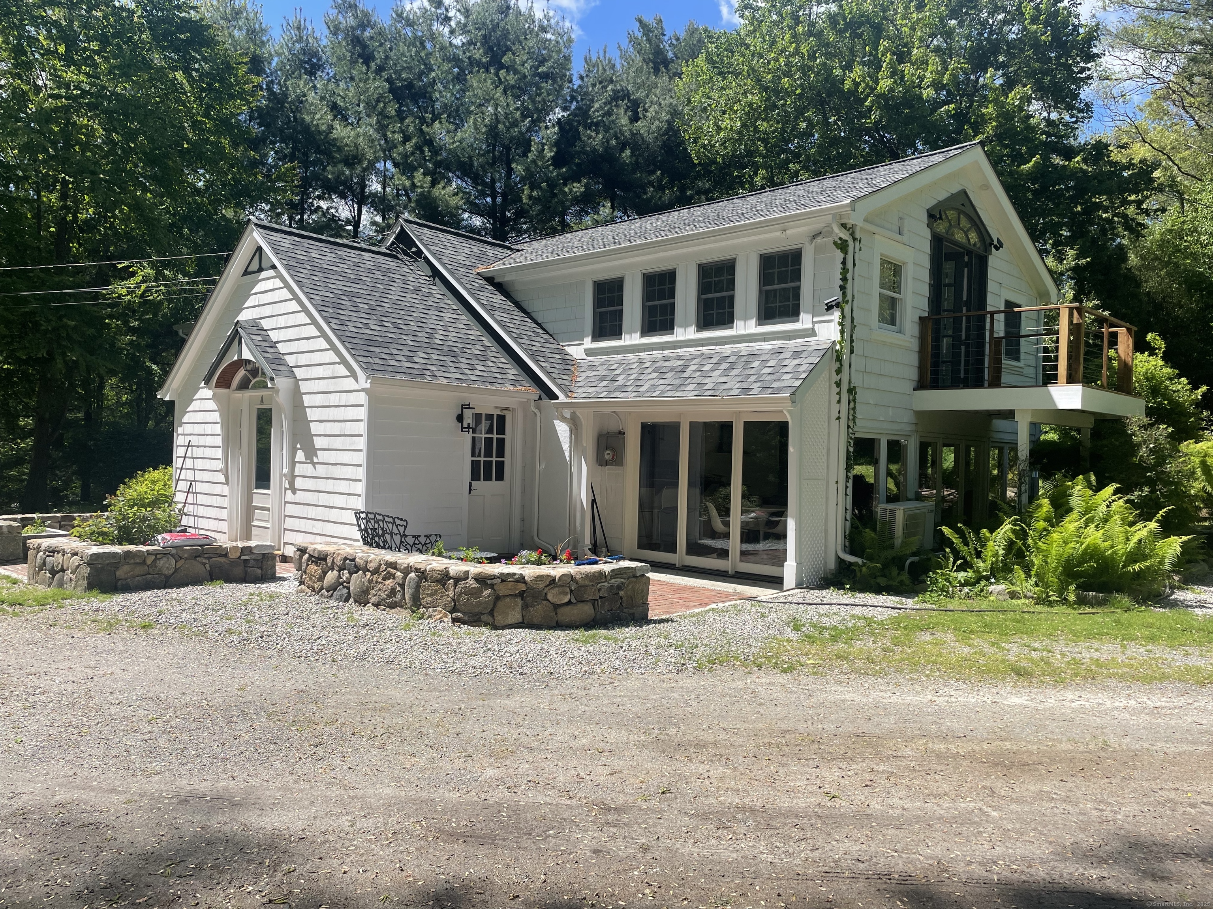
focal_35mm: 26
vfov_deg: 53.1
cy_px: 454
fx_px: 911
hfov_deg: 67.3
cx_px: 606
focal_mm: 4.2
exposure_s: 1/2506
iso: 32
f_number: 1.6
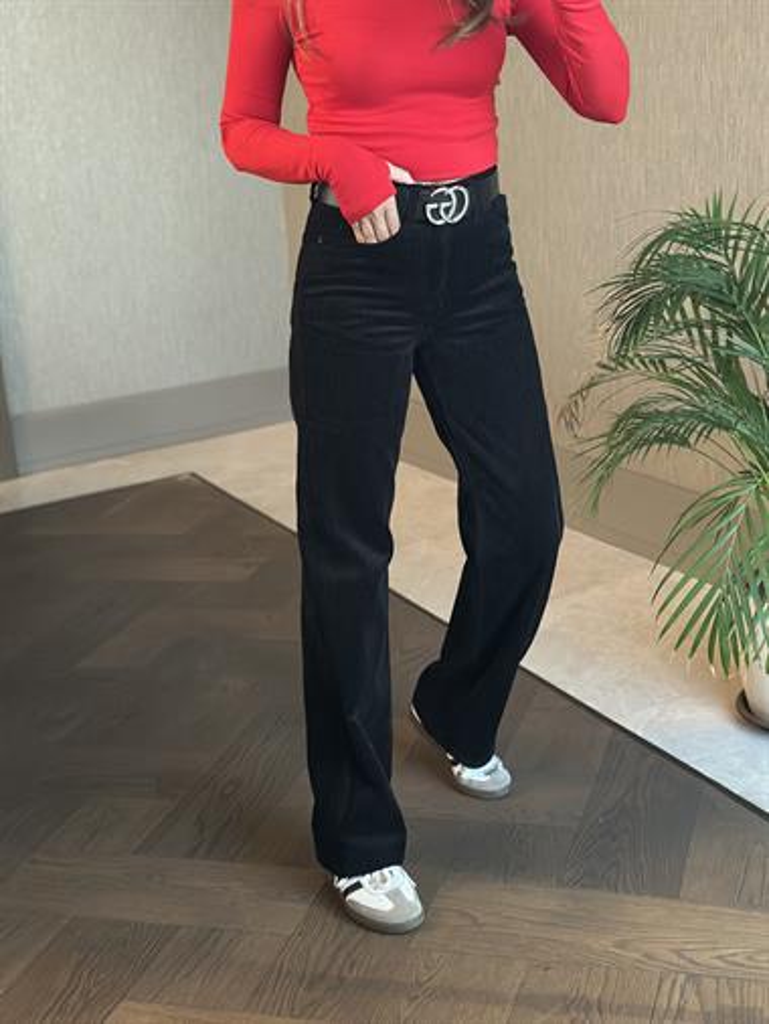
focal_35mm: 48
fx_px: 1421
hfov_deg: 30.3
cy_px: 512
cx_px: 384
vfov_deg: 39.6
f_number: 1.78
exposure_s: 1/30
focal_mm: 6.86
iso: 800
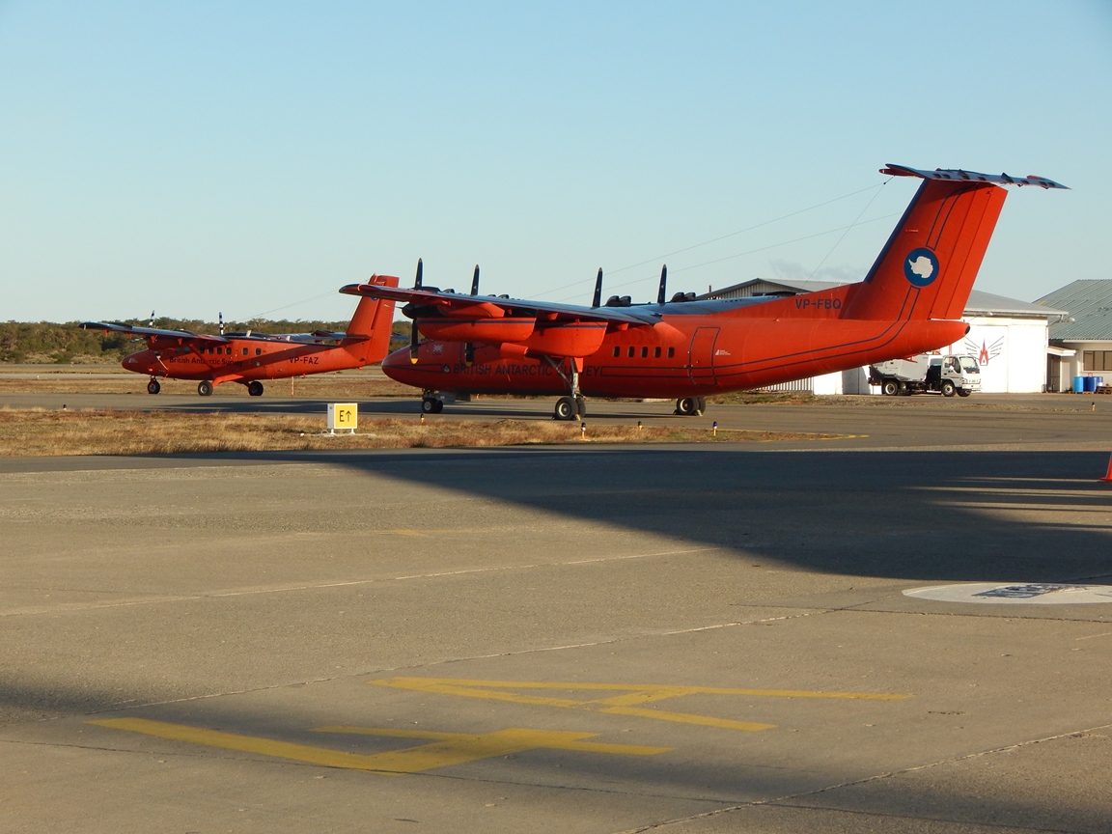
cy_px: 417
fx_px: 3341
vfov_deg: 14.2
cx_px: 556
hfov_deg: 18.9
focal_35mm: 104
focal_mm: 18.7
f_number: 4.5
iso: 125
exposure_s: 1/800
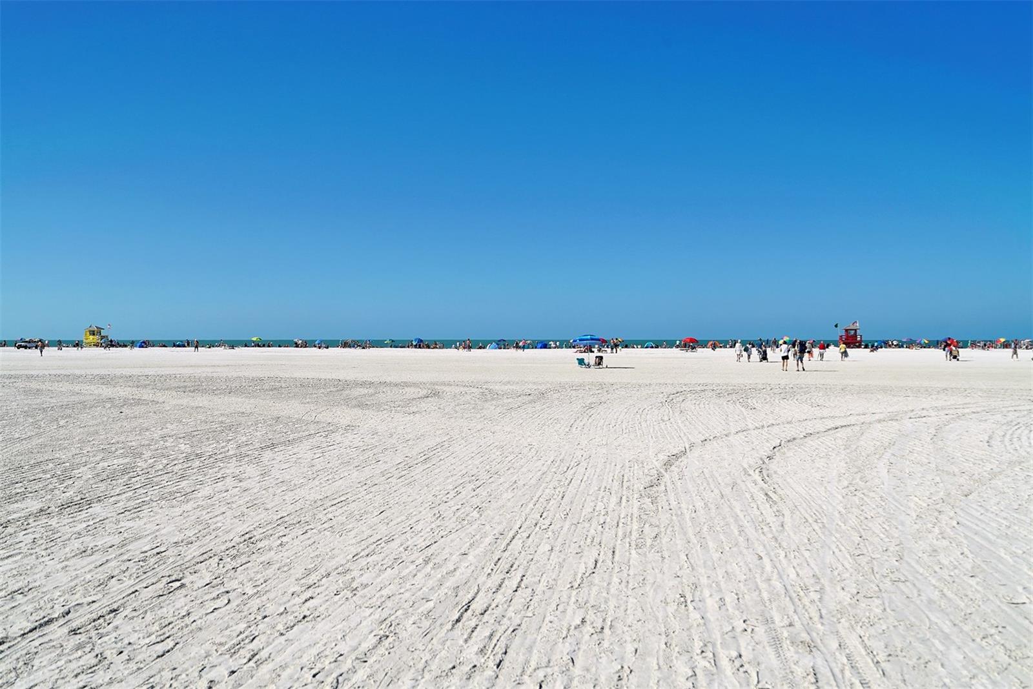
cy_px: 344
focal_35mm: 35
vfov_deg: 37.9
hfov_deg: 54.4
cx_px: 516
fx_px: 1004
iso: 100
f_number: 8
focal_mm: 35
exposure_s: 1/640
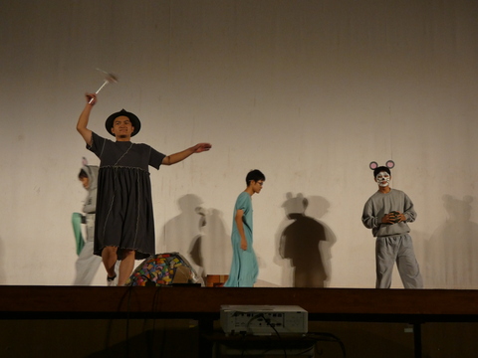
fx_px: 732
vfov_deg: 27.5
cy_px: 179
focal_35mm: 53
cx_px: 239
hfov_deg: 36.2
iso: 250
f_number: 3.9
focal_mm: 9.5
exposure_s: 1/80
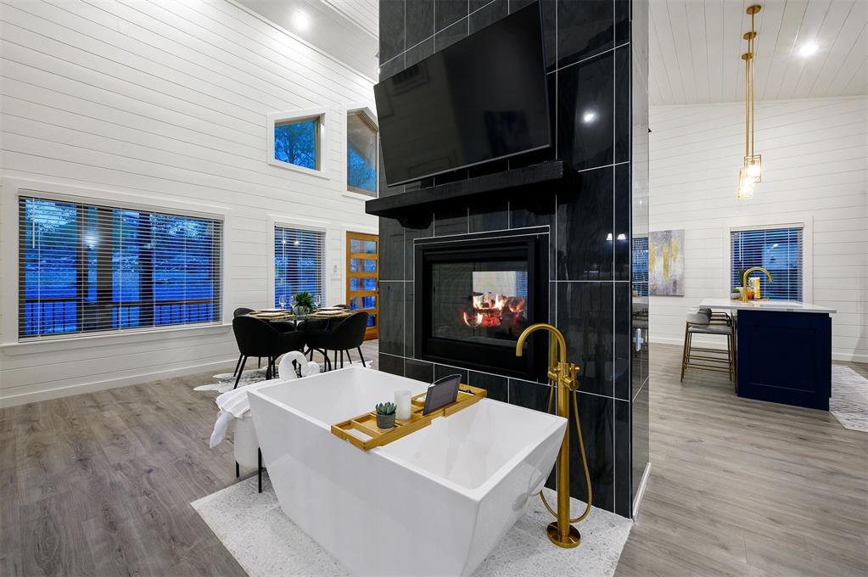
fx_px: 337
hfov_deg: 104.3
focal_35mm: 14
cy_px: 288
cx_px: 434
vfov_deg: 81.1
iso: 200
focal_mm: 14
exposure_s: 1/3
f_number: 10
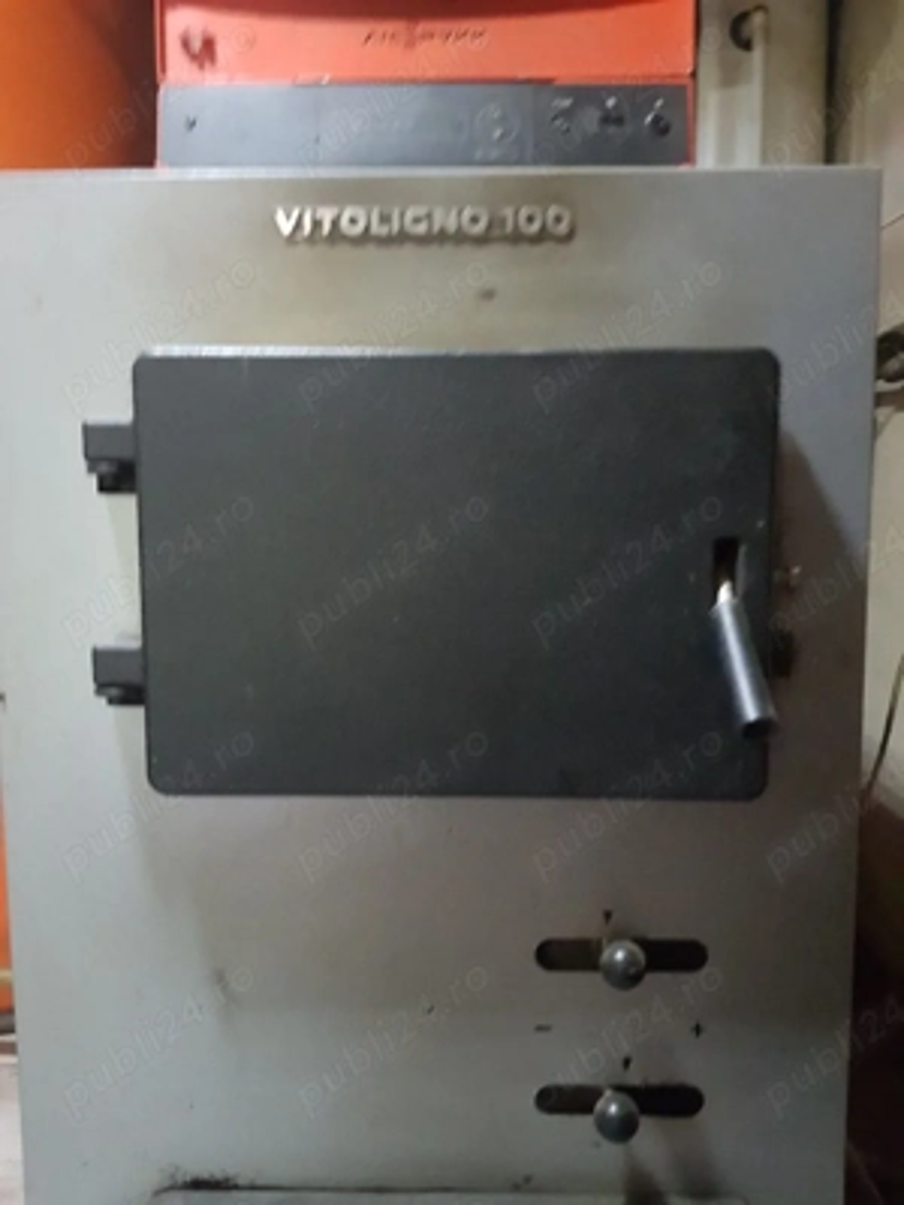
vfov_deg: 67.3
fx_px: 905
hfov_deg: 53.1
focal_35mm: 26
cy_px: 602
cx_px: 452
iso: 800
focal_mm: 4.3
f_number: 1.7
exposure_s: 1/10
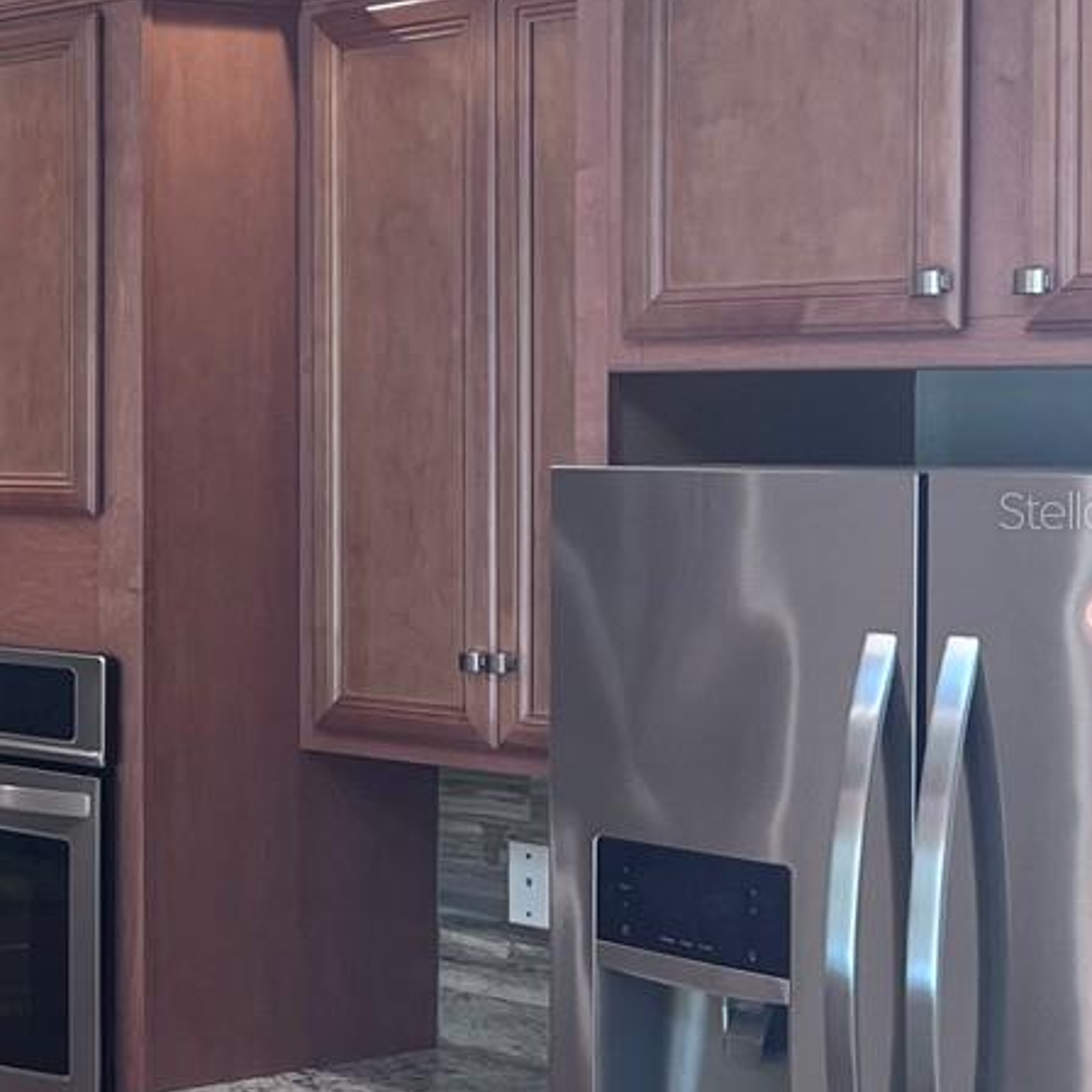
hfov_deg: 17.9
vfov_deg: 21.1
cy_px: 509
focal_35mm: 82
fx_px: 2927
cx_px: -722
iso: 80
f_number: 1.6
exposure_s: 1/60
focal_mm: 5.1
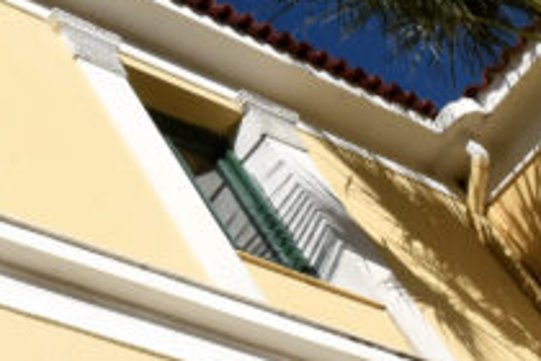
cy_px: 103
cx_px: 10
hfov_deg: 17.1
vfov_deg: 11.7
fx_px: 1758
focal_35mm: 117
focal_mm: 24
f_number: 22
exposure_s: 1/400
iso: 800
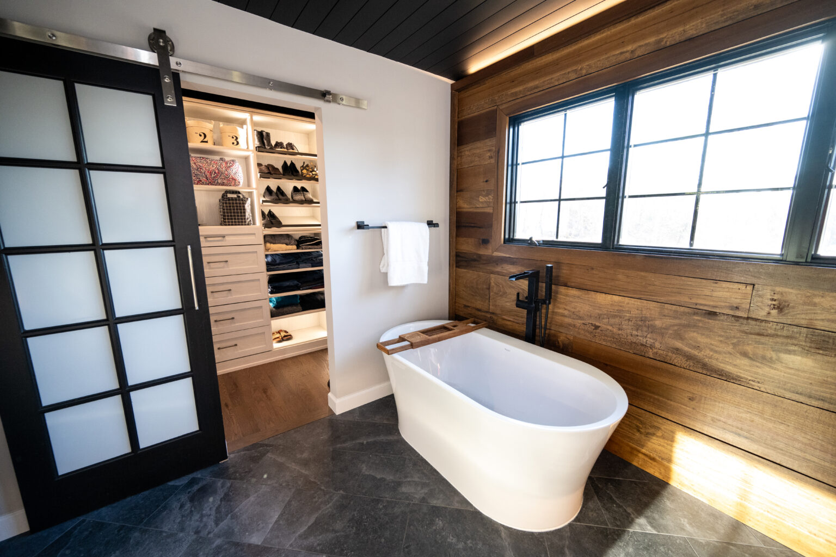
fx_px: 325
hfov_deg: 104.3
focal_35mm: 14
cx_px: 418
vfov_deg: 81.2
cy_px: 278
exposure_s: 1/200
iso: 2000
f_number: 4
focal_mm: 14
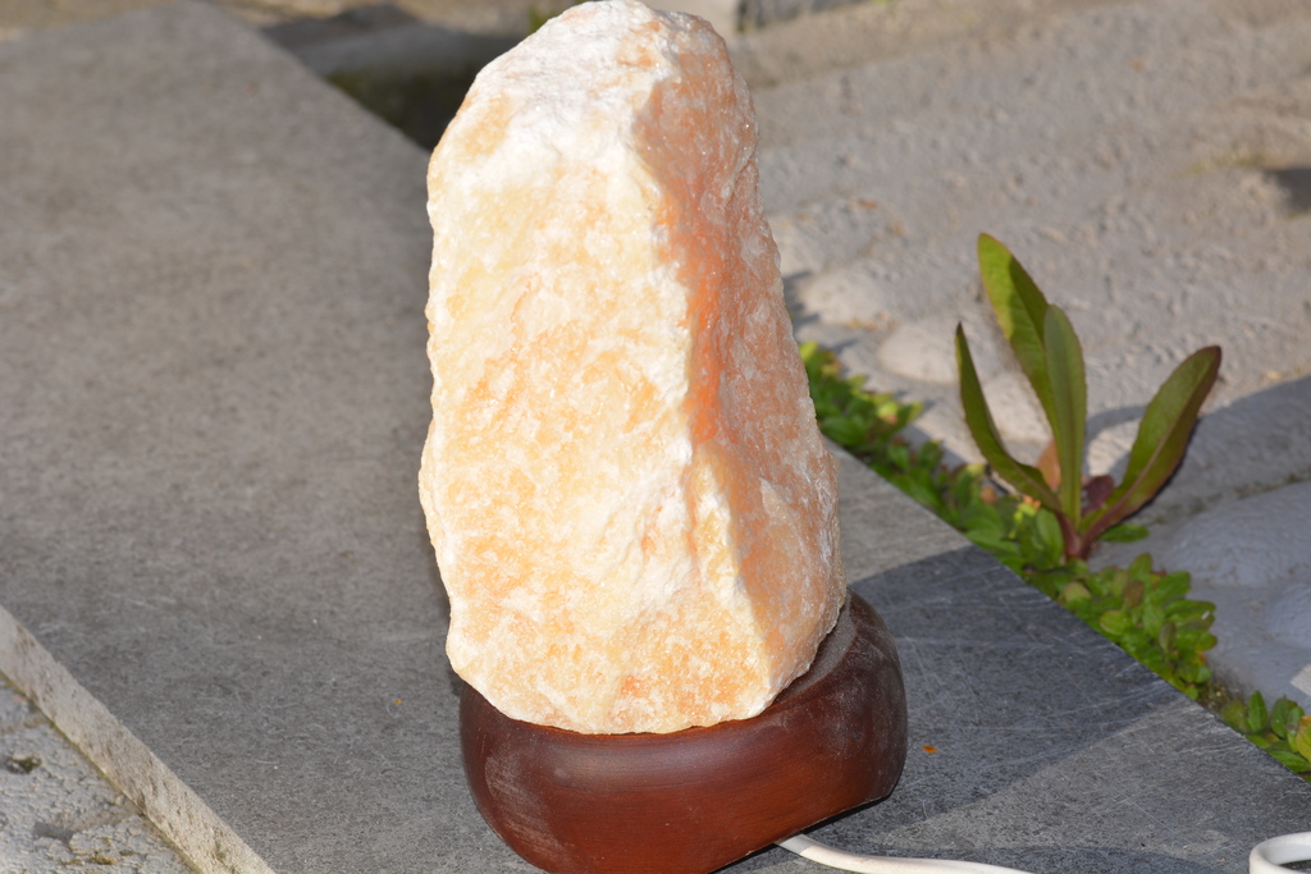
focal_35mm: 158
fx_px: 5736
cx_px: 656
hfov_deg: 13.0
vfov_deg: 8.7
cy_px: 437
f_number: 11
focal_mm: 105
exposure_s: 1/200
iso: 100
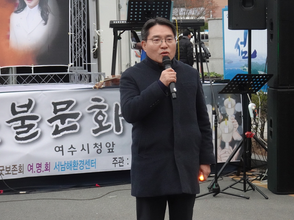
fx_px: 926
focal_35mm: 109
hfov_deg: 18.0
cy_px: 110
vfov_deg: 13.6
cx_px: 147
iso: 800
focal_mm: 17.15
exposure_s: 1/100
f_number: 5
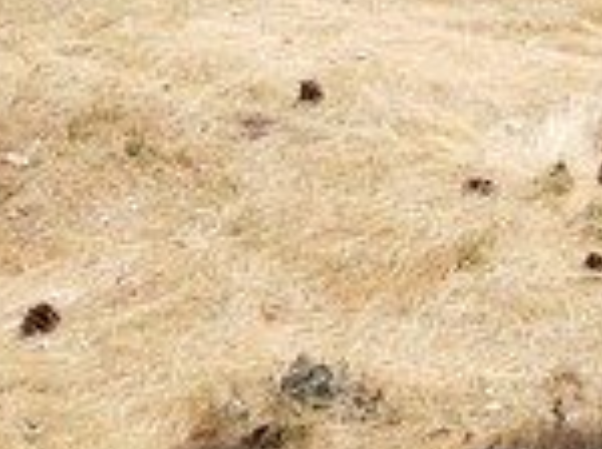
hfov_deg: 12.0
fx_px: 2848
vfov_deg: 8.5
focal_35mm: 164
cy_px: -481
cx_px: 578
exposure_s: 1/640
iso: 100
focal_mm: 4.5
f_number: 2.8
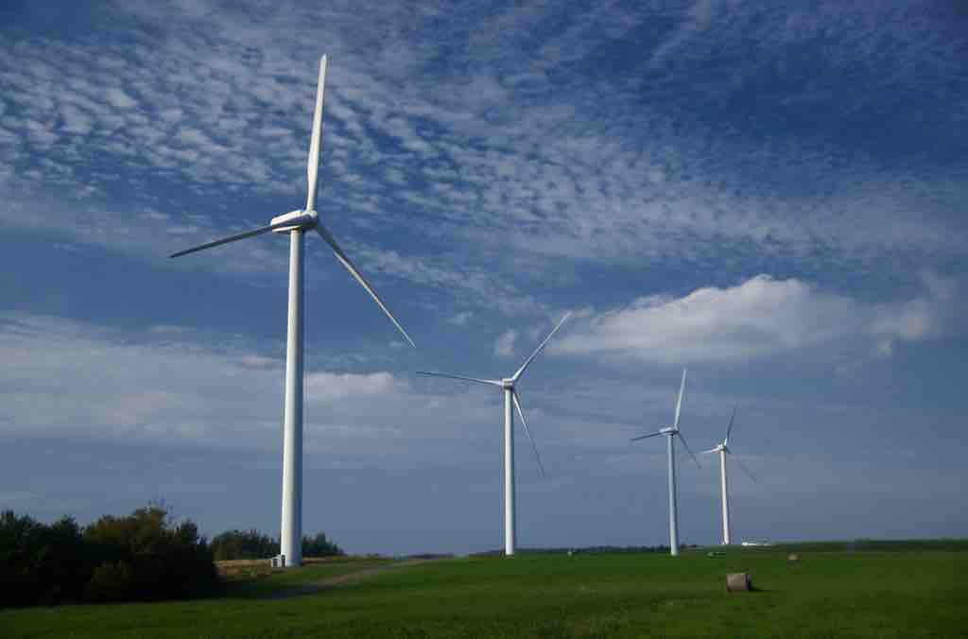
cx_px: 484
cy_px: 320
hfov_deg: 43.7
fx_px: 1206
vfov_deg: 29.7
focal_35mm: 45
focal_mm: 30
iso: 200
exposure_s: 1/1000
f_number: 2.8
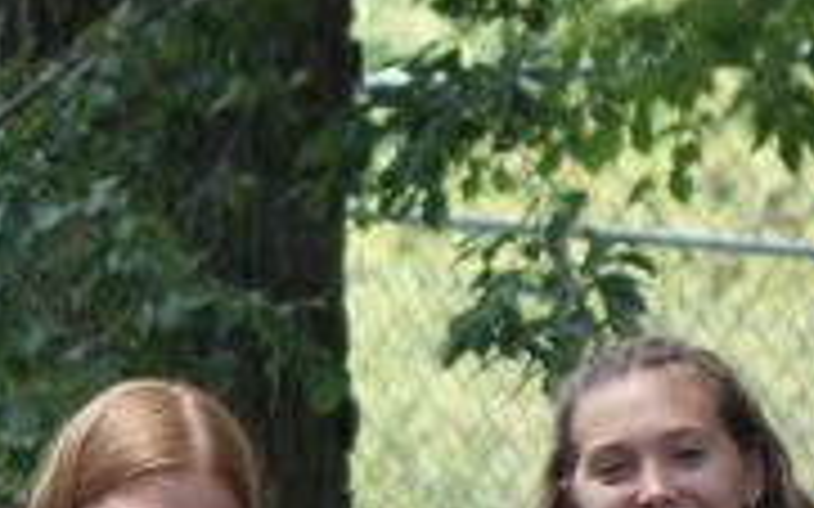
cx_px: -342
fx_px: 14346
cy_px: 1299
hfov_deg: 3.2
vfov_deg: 2.0
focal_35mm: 647
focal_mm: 75
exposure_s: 1/640
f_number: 4
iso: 400
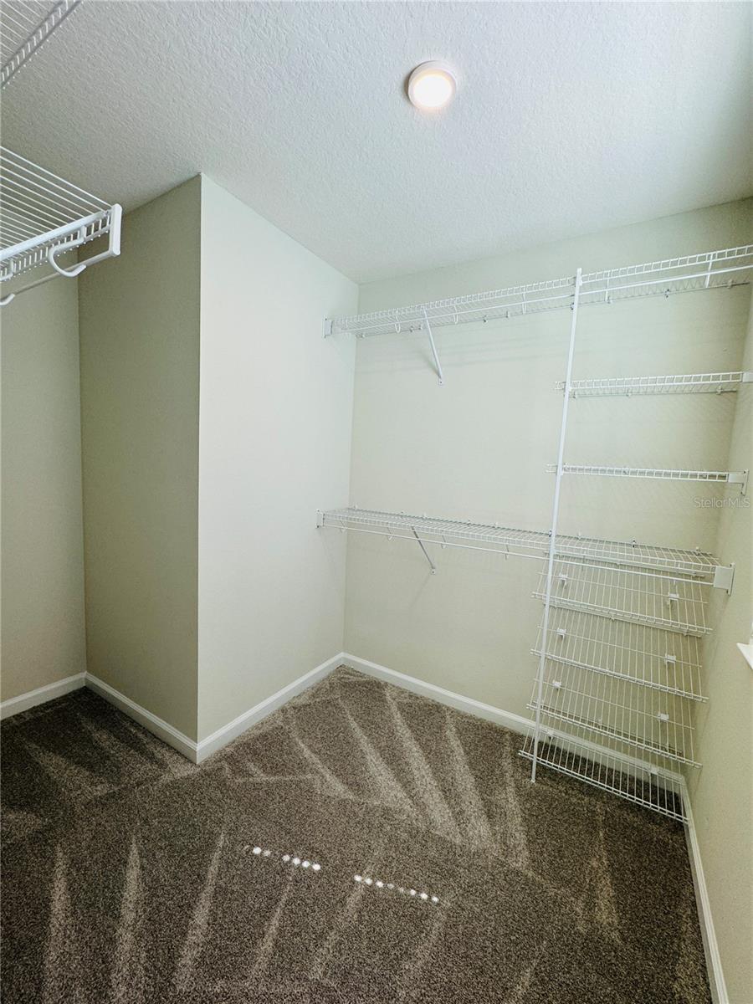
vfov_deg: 102.1
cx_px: 376
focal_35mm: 14
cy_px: 502
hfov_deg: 85.7
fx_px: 406
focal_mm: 2.22
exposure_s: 1/120
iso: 64
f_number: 2.2
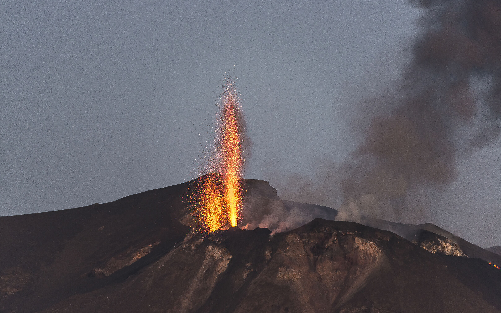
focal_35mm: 205
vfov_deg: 6.4
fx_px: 2799
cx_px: 250
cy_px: 145
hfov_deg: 10.2
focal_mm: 200
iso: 800
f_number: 4
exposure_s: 1/80
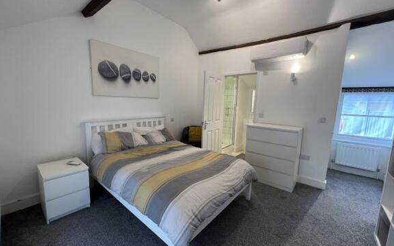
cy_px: 126
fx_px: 150
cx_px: 199
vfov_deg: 78.6
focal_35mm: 14
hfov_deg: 105.3
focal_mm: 1.57
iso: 160
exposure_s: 1/100
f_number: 1.8
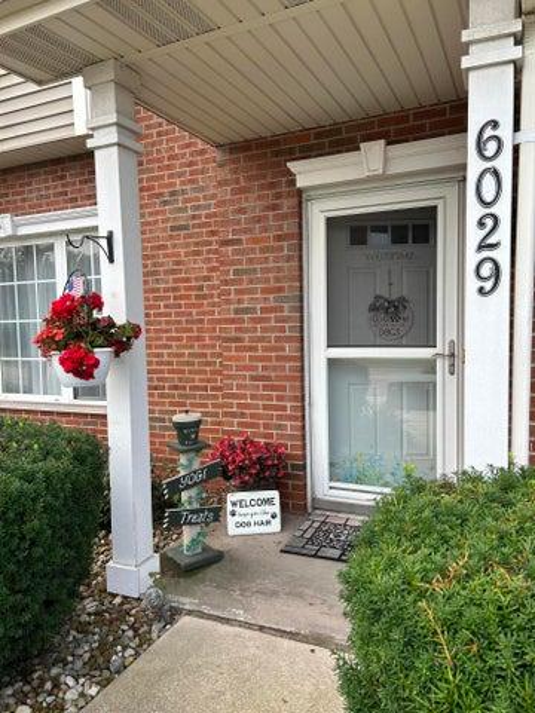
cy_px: 356
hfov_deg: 53.1
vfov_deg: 67.3
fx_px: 536
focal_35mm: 26
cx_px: 268
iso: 50
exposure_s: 1/769
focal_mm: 5.7
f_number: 1.5
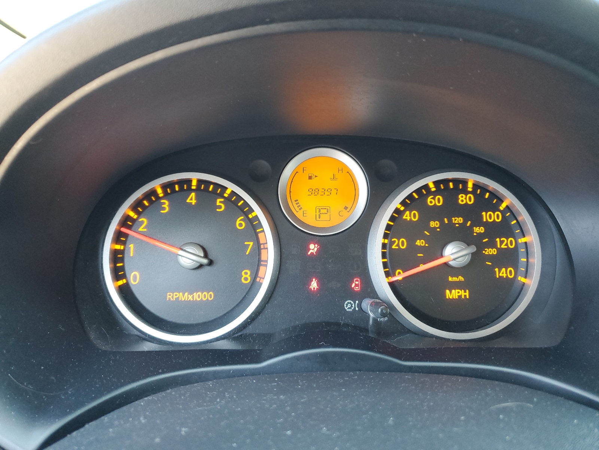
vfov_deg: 53.1
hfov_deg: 67.3
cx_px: 300
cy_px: 225
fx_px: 450
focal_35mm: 26
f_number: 1.5
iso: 145
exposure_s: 1/60.2
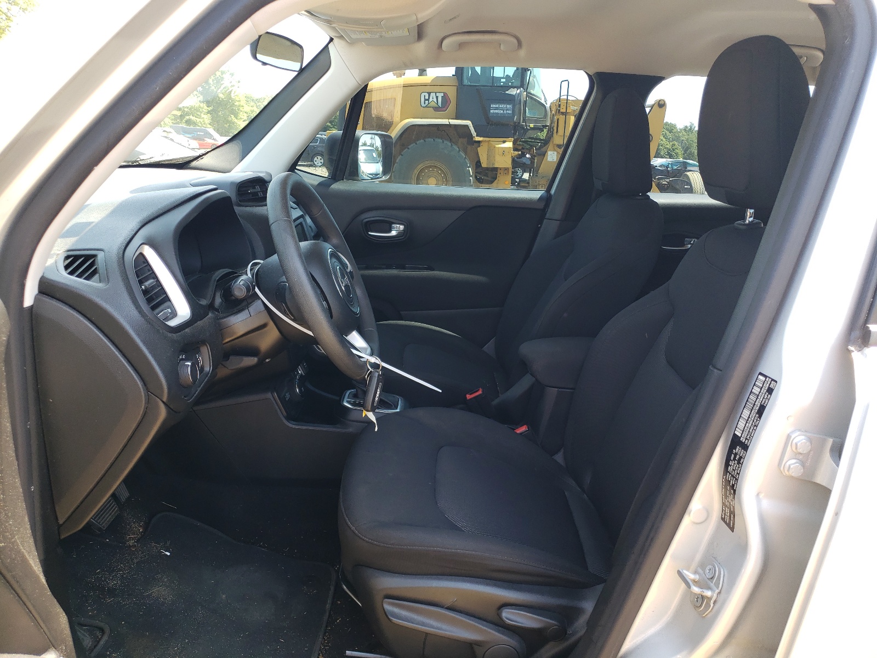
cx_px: 438
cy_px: 329
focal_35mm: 26
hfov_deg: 67.3
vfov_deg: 53.1
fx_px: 659
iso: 50
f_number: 1.5
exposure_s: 1/172
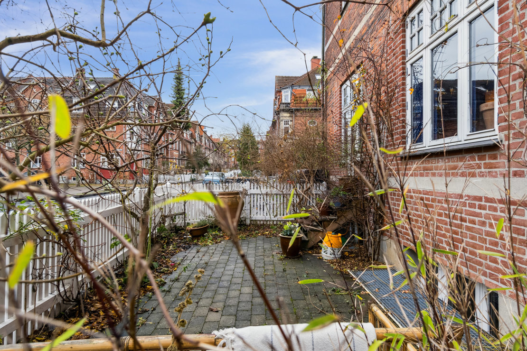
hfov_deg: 81.2
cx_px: 264
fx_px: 307
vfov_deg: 59.5
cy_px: 176
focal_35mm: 21
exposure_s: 1/30
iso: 200
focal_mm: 14
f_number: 8
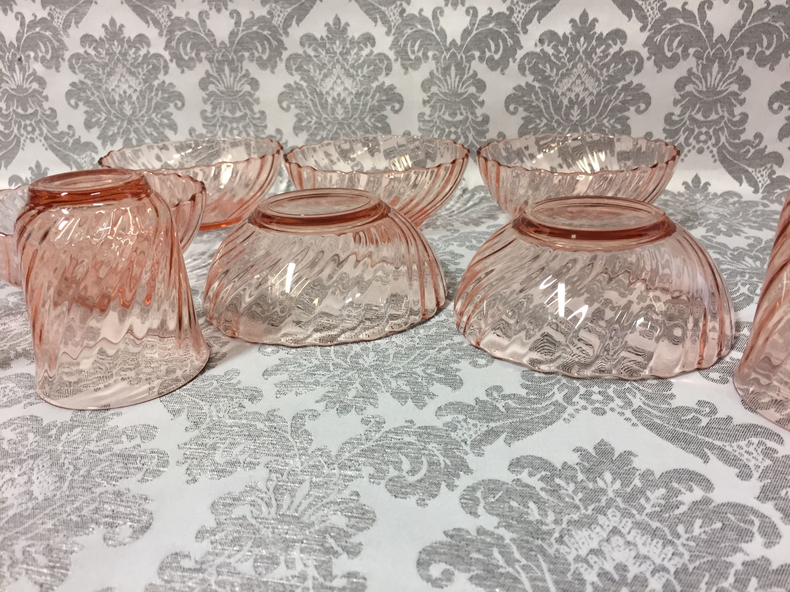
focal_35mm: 29
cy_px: 296
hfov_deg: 61.7
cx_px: 395
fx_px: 662
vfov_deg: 48.2
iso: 100
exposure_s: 1/33
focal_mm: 4.15
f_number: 2.2
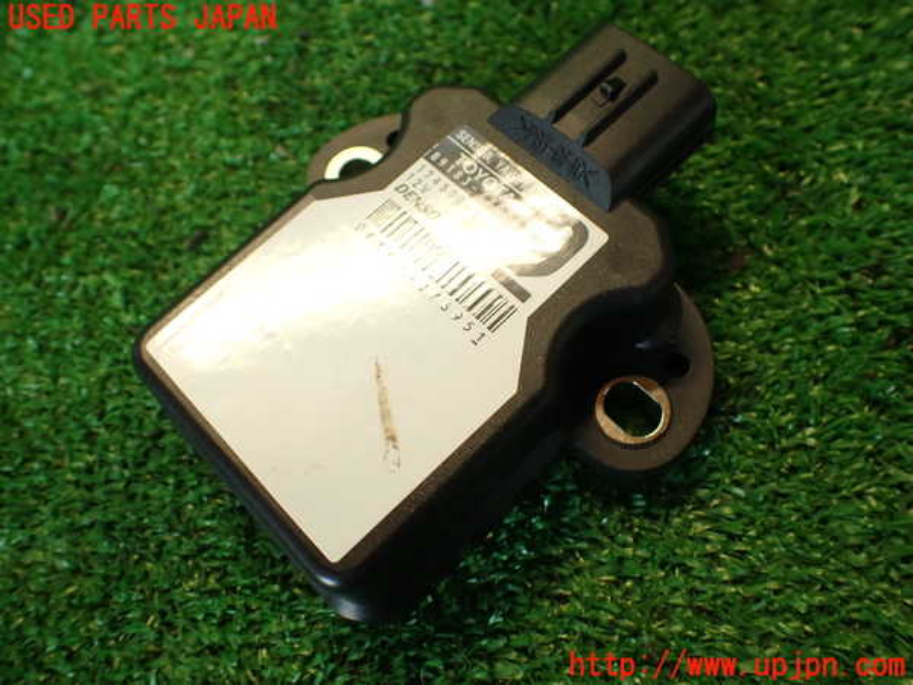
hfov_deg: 56.8
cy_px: 342
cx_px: 456
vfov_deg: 44.2
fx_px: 844
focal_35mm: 32
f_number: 2.4
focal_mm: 5.79
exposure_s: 1/50
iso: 200
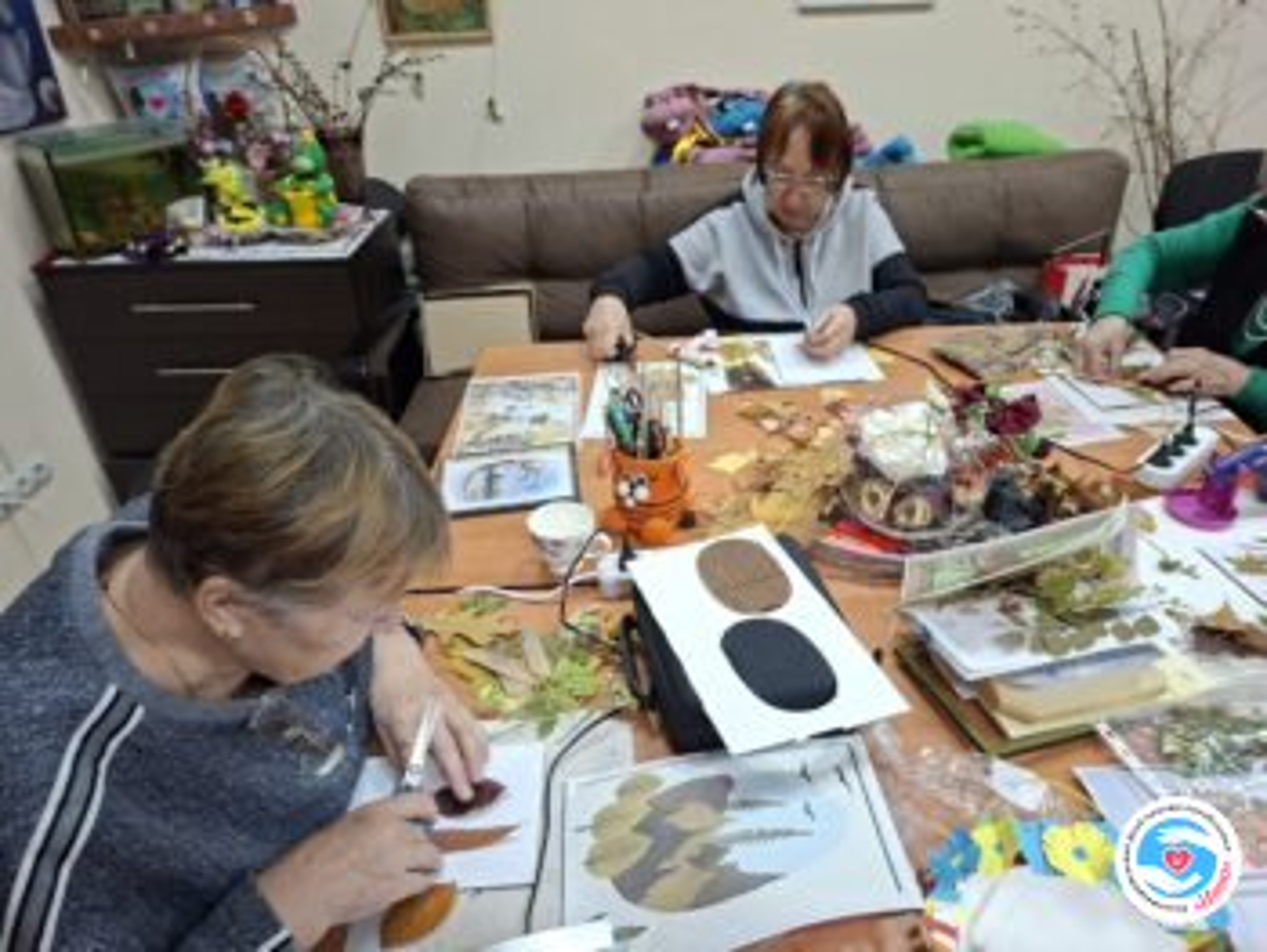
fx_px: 842
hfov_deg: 73.9
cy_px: 476
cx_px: 634
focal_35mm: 23
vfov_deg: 58.9
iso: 320
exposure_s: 1/50
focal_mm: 5.54
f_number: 1.8
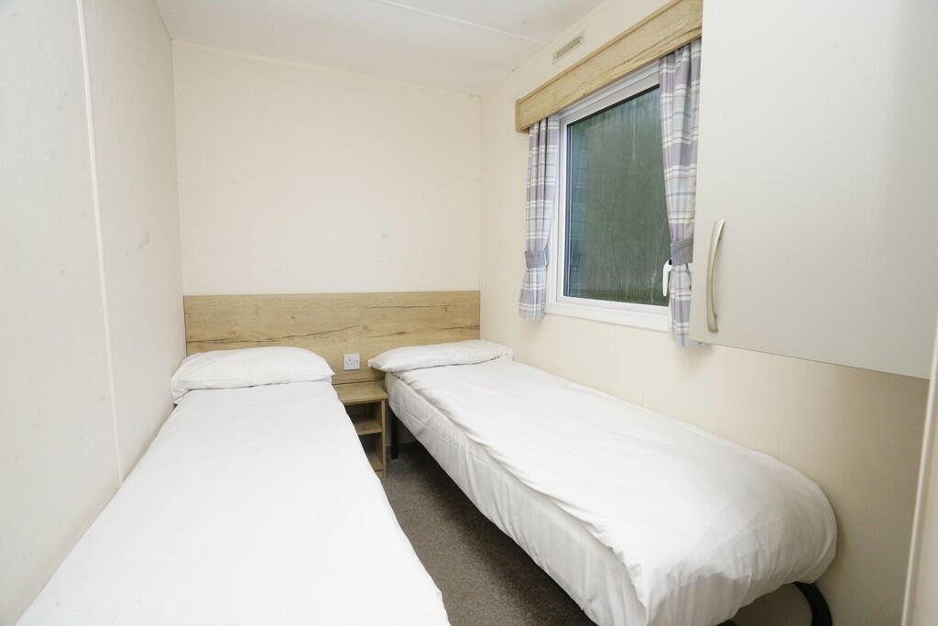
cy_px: 313
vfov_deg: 73.8
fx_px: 417
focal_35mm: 16
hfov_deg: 96.7
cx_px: 469
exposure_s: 1/60
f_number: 13
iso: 1600
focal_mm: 16
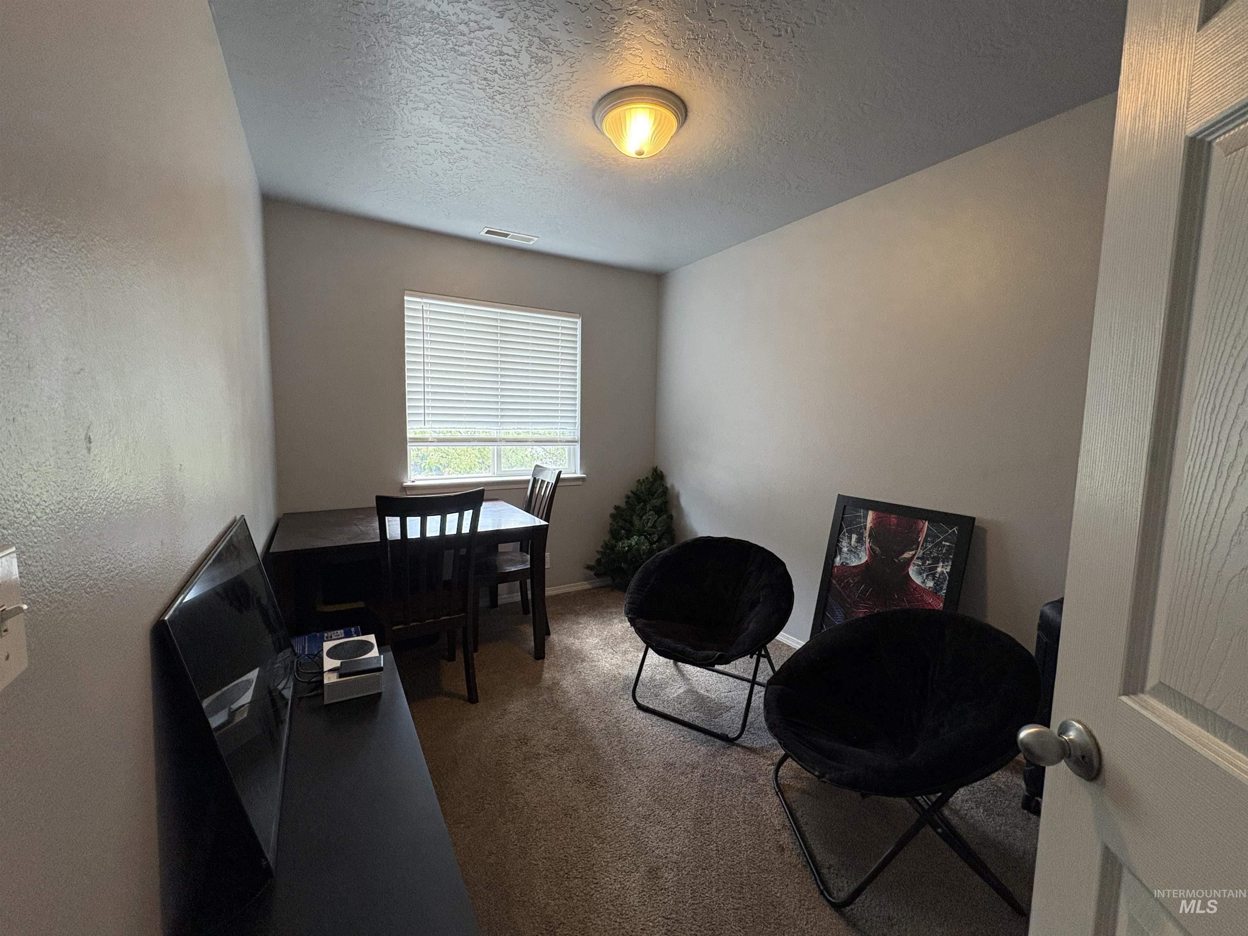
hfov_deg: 102.1
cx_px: 624
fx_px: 505
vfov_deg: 85.7
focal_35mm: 14
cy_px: 468
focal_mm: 2.22
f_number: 2.2
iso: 320
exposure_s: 1/120
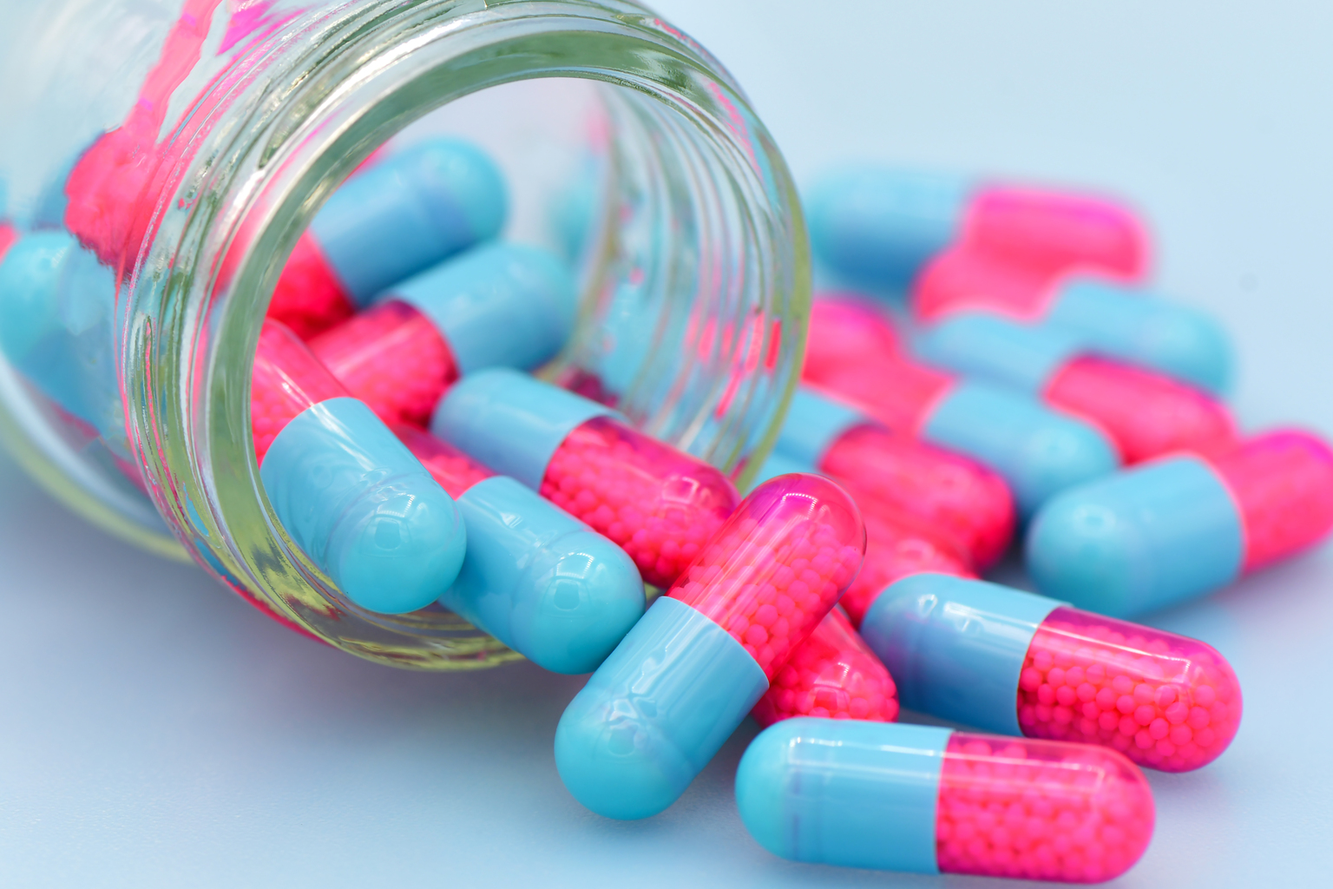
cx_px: 666
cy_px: 444
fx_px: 5813
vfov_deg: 8.7
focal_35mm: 157
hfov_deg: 13.1
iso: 100
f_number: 8
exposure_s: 1/100
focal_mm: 105
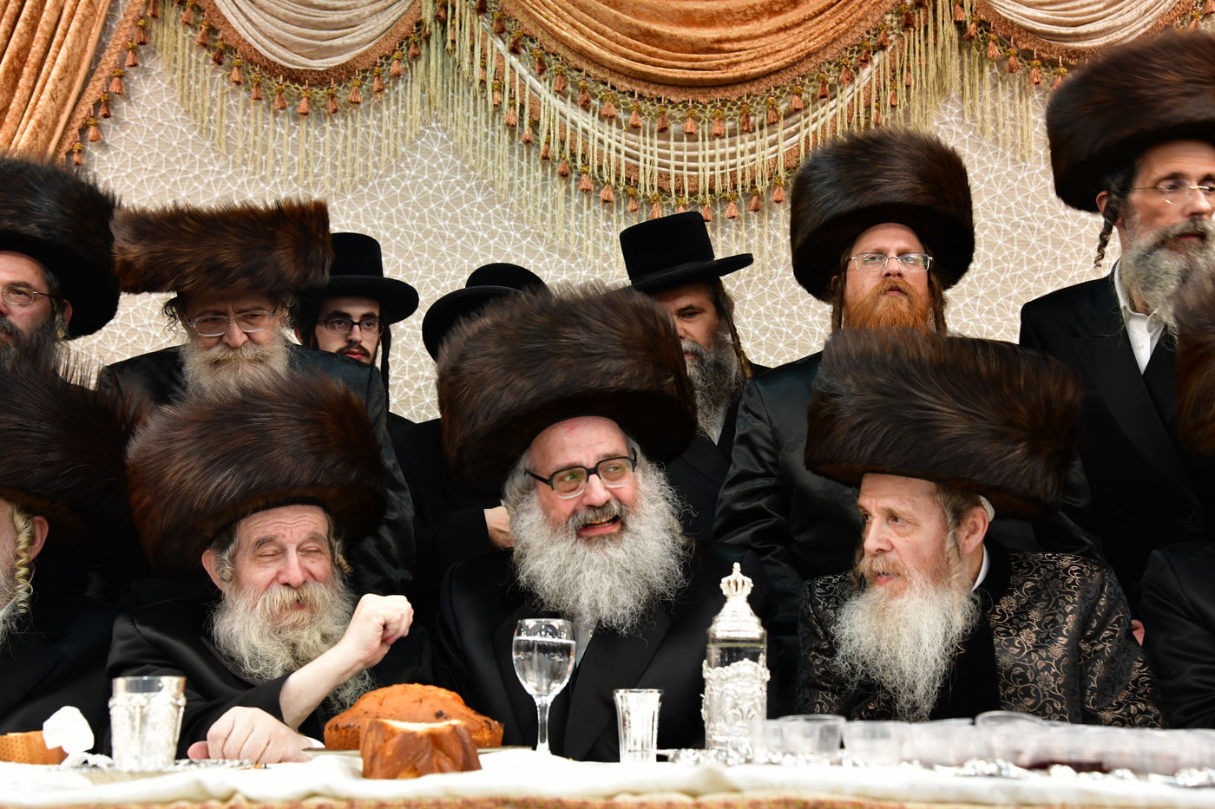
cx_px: 608
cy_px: 404
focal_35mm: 48
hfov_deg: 41.1
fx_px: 1620
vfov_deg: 28.1
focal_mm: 48
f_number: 5.6
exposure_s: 1/100
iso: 2000
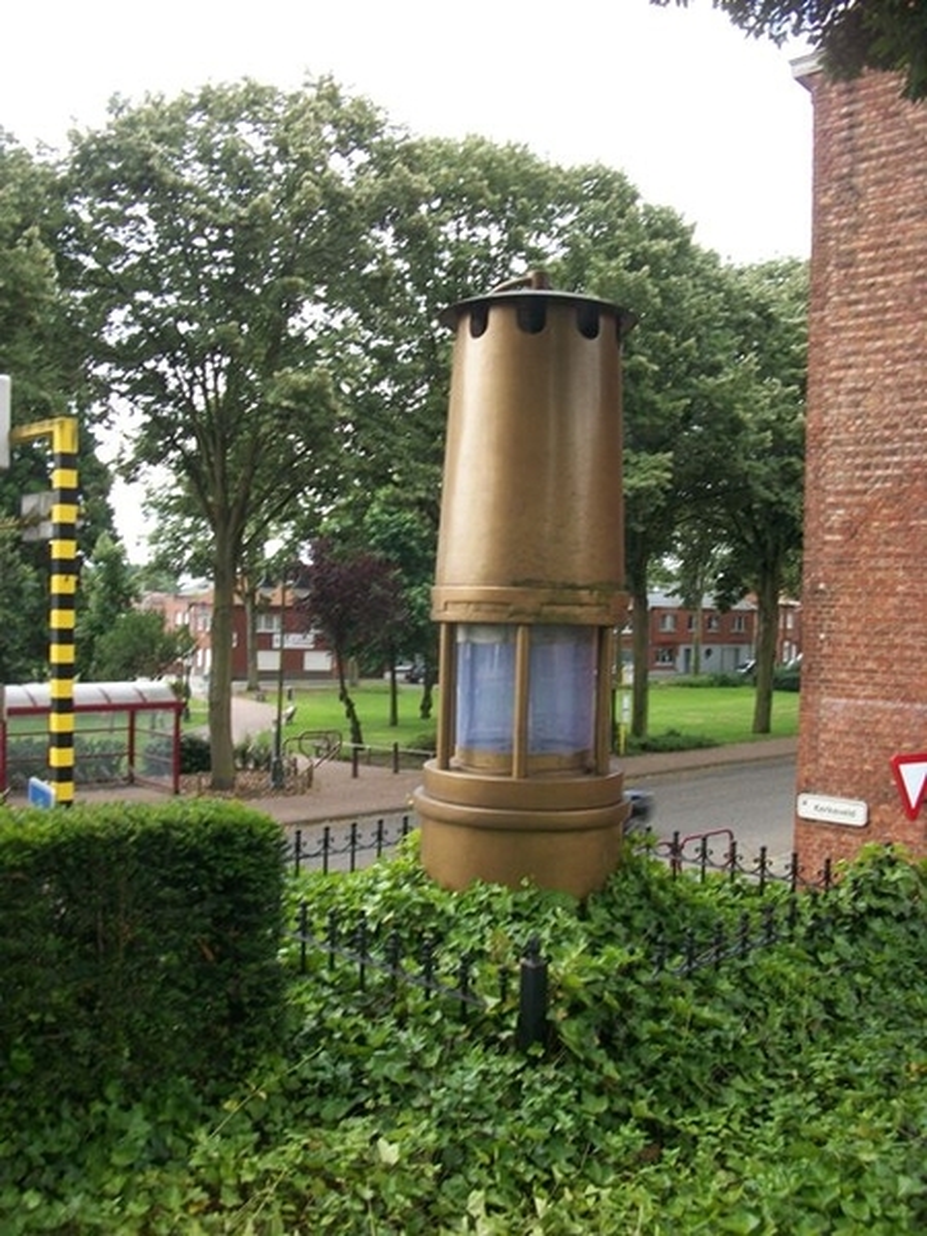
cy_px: 618
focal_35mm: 32
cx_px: 464
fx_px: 1143
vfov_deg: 56.8
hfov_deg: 44.2
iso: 80
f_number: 8.8
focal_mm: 5.7
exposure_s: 1/30
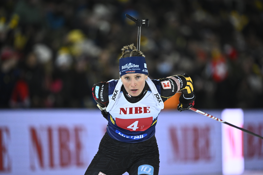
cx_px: 132
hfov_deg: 5.2
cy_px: 88
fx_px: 2922
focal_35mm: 400
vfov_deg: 3.4
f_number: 4
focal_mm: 400
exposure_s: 1/1250
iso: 3200
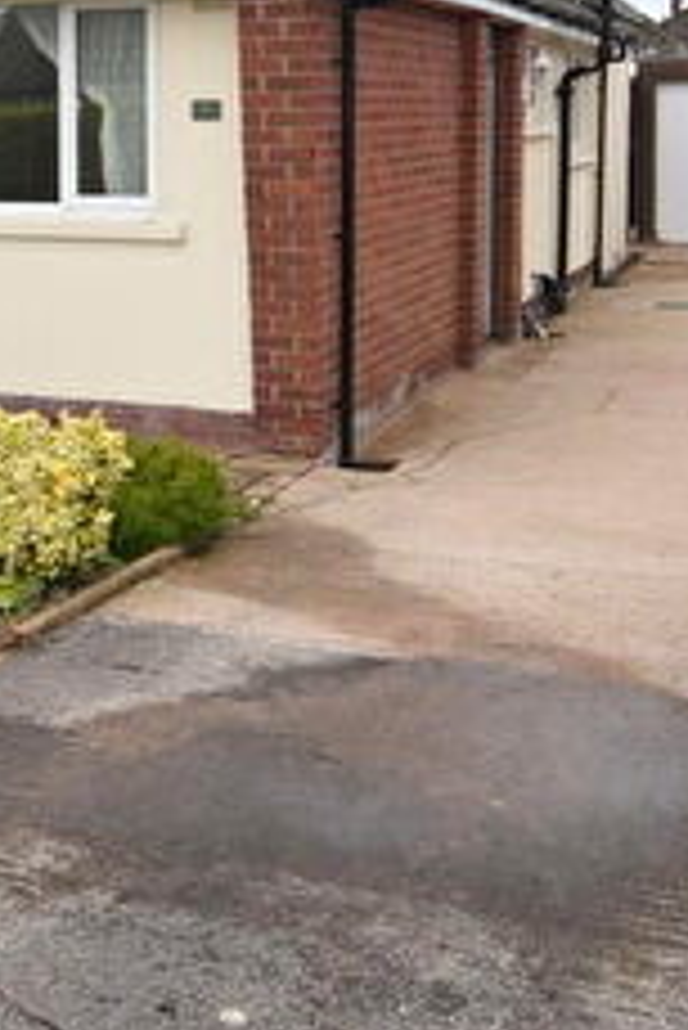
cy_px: 236
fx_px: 1574
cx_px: 45
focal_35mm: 55
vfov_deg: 35.3
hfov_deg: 23.9
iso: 100
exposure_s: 1/200
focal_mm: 12
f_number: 7.1
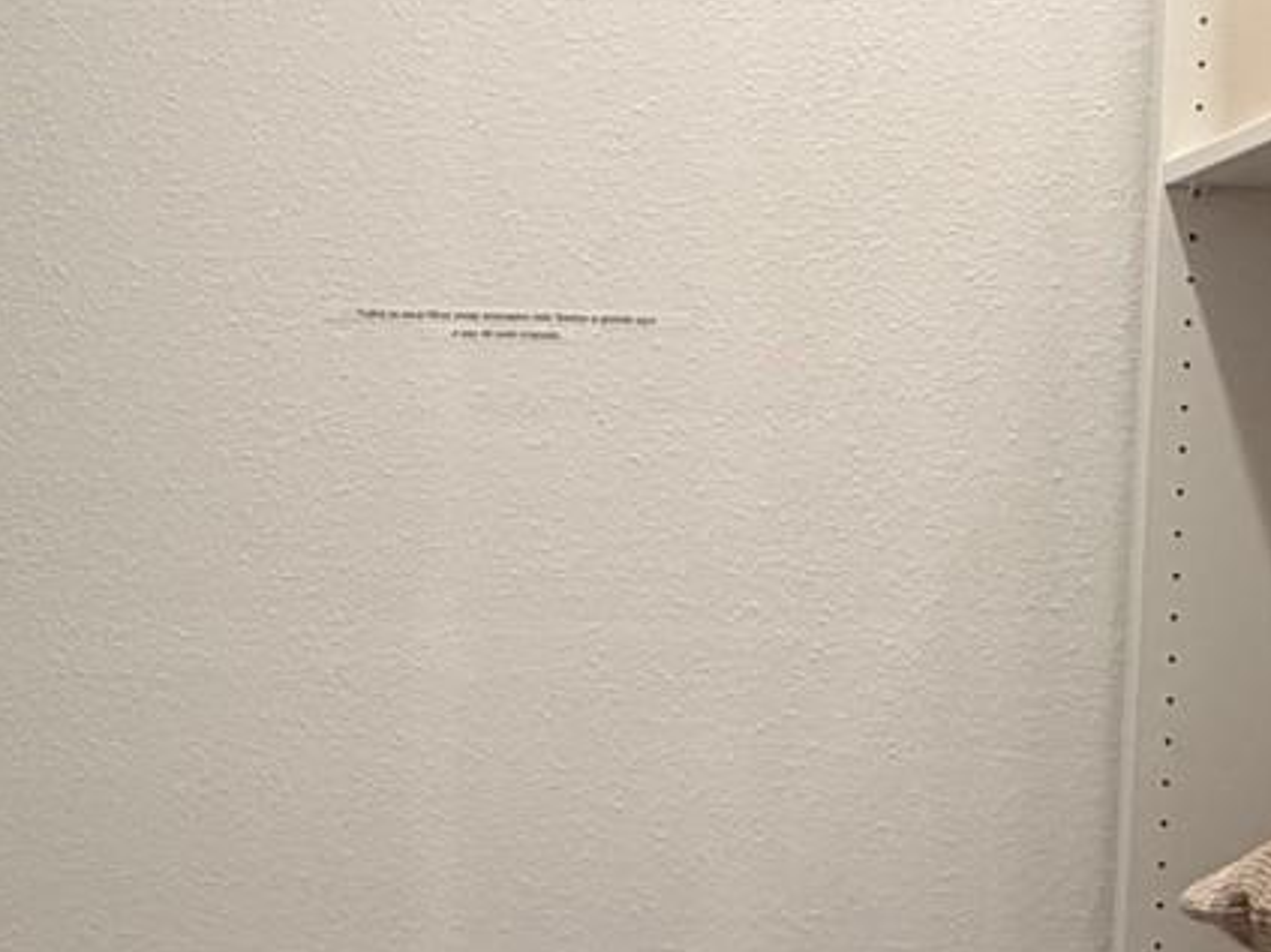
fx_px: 1945
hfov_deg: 35.2
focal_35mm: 53
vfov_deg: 27.1
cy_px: 742
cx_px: 276
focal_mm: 2.22
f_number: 2.2
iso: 320
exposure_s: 1/120
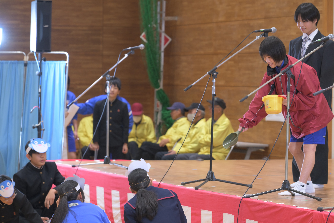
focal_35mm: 121
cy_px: 111
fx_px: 1122
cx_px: 167
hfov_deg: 16.9
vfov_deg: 11.3
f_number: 4
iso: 1250
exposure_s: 1/100
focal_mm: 120
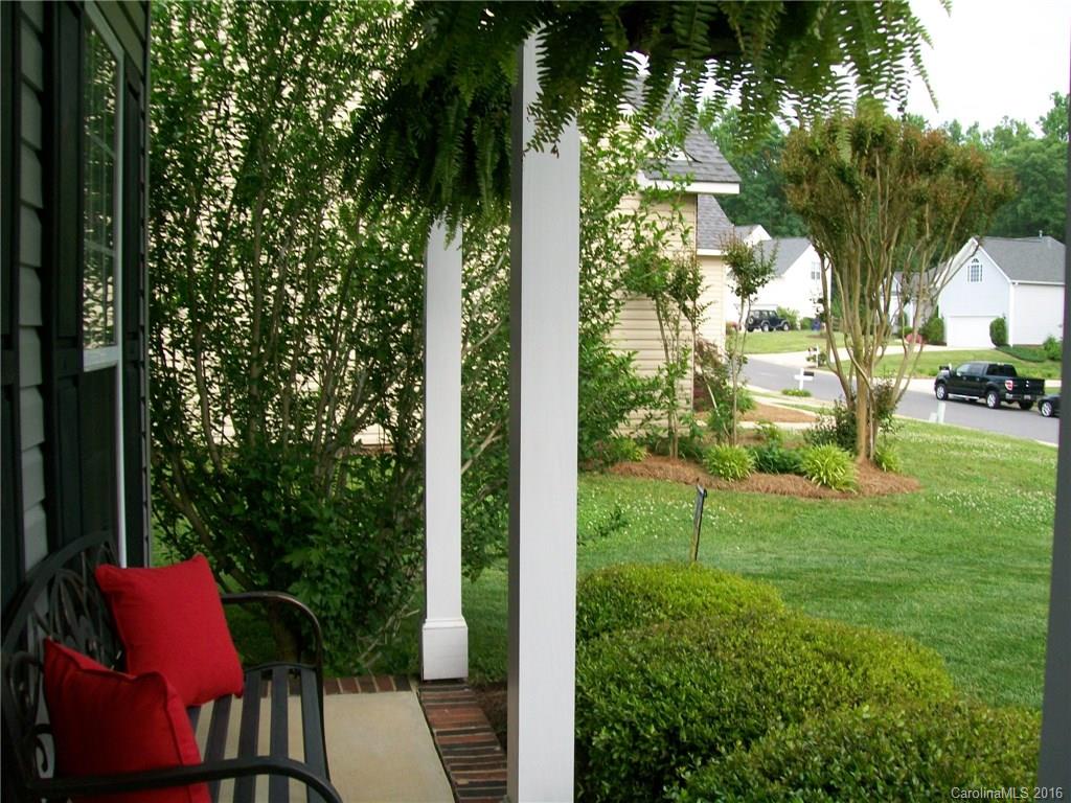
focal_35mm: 36
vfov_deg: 39.7
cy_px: 402
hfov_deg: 51.4
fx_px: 1114
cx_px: 536
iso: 64
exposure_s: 1/125
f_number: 2.7
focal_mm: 6
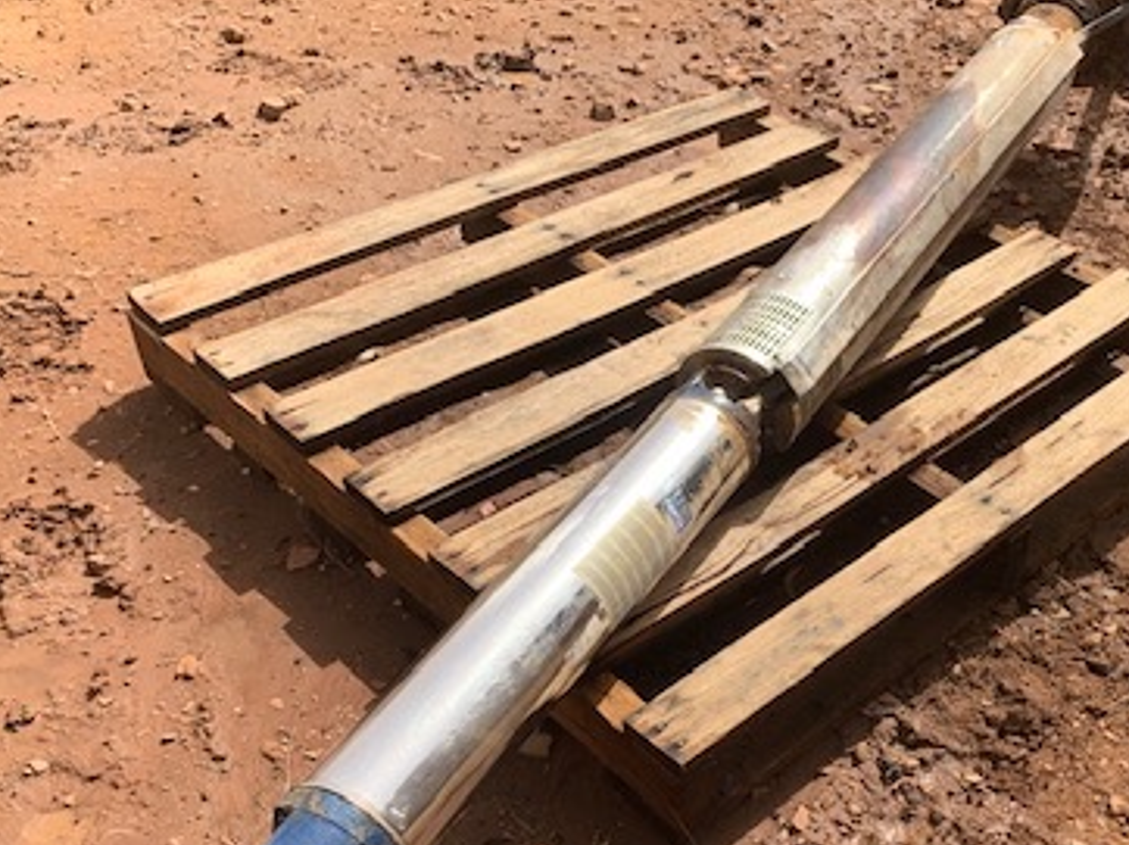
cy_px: 546
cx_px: 892
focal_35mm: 46
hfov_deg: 39.7
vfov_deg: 31.3
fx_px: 1499
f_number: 1.8
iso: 25
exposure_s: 1/1634
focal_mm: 4.25
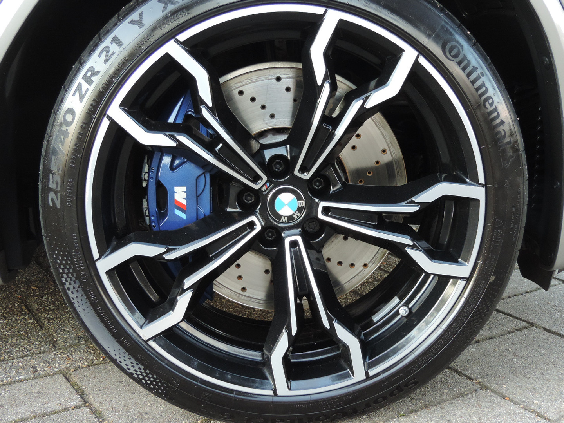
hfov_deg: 40.4
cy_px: 212
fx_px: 766
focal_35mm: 47
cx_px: 282
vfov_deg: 30.9
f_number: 3.5
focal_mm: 8.3
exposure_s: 1/15
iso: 400
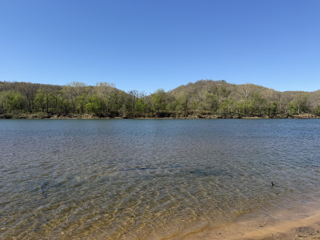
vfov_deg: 56.8
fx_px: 222
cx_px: 160
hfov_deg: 71.6
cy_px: 120
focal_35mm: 24
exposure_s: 1/3759
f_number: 1.78
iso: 80
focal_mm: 6.76
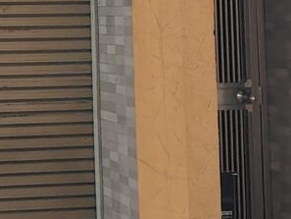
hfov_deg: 17.8
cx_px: -139
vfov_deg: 14.5
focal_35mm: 99
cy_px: -47
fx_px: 833
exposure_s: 1/24
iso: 2600
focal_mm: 5.6
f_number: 1.9
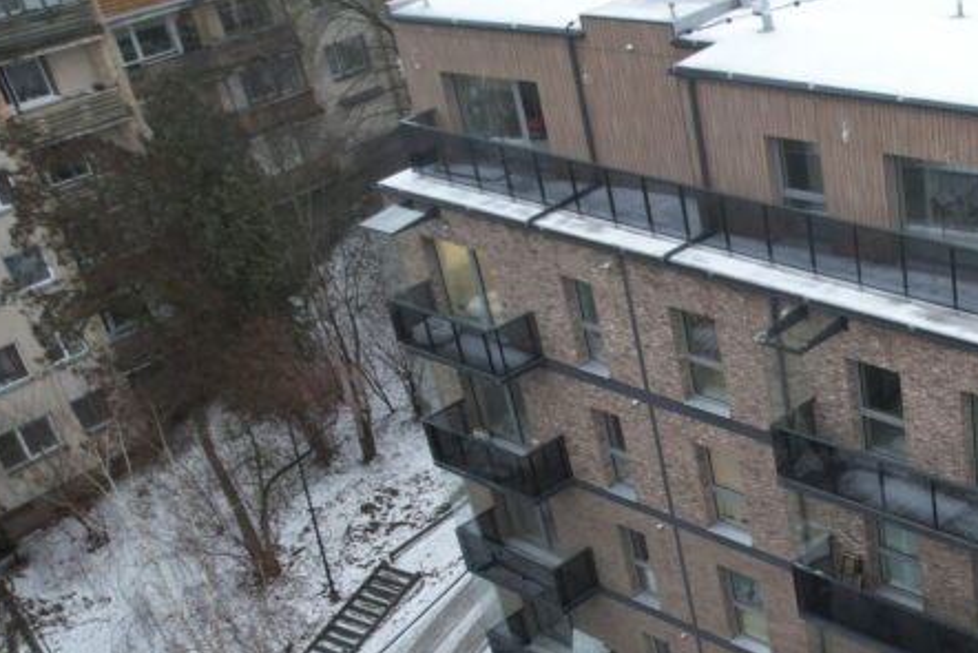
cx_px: 1036
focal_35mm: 51
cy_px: 541
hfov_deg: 34.4
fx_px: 1386
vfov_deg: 25.9
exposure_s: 1/25
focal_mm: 8.38
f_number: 2.8
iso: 100
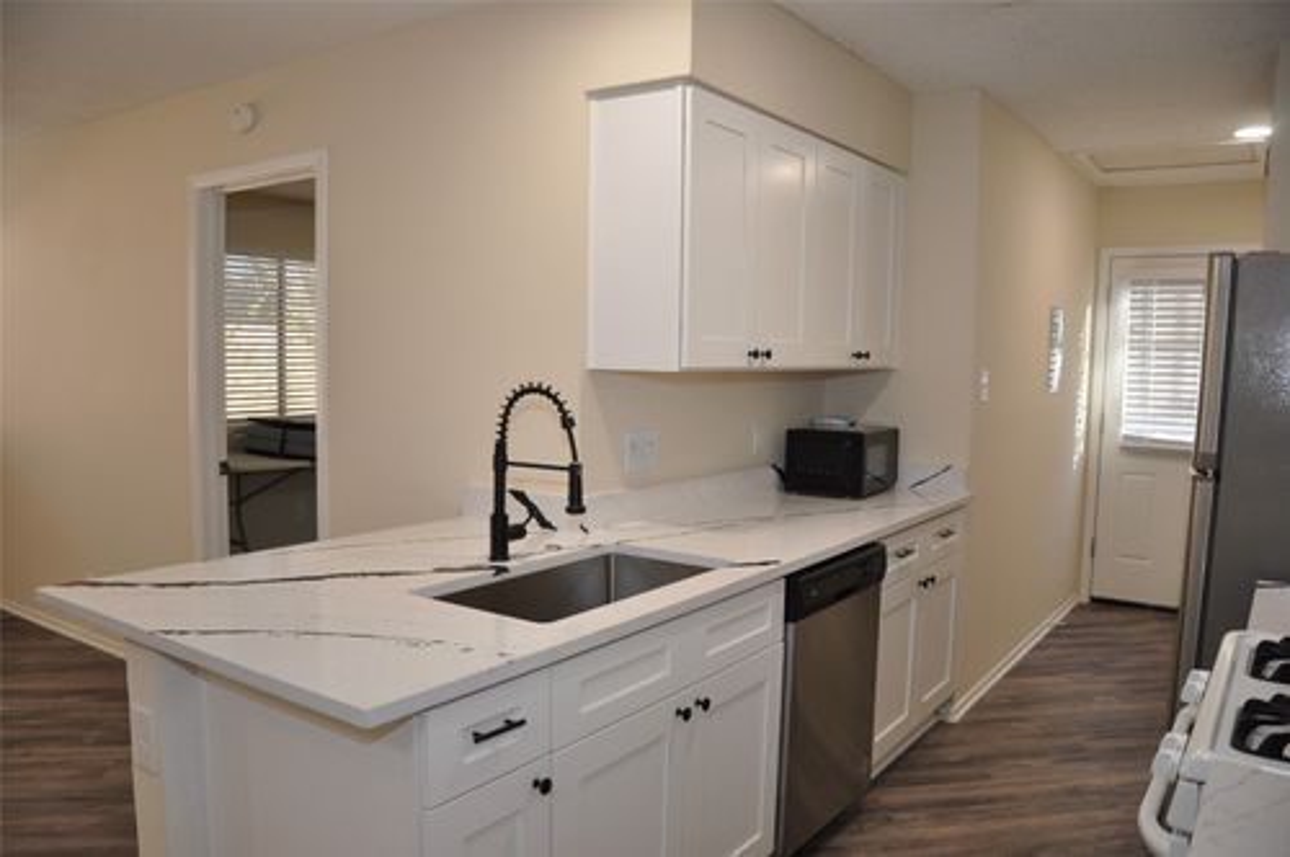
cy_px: 428
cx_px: 645
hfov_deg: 67.4
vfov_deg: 47.8
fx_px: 966
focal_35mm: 27
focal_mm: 18
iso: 450
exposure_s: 1/60
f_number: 4
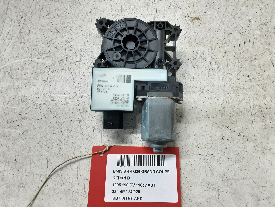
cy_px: 104
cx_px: 138
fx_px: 214
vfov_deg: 51.4
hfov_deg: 65.3
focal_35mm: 27
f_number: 1.9
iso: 80
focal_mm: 2.91
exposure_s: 1/50
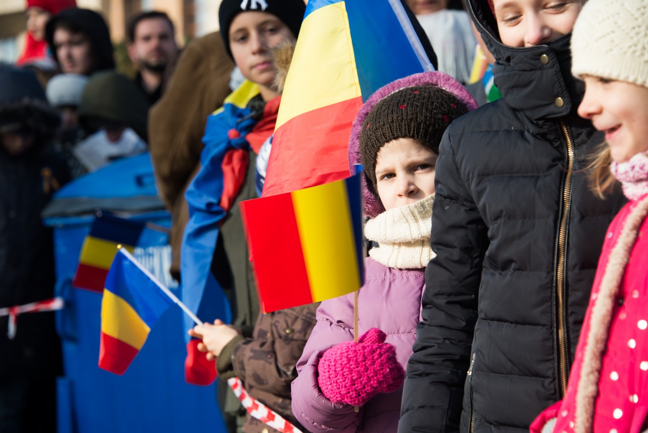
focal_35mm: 135
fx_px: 2431
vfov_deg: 10.2
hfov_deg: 15.2
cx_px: 324
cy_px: 216
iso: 100
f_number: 6.3
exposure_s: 1/160
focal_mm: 135
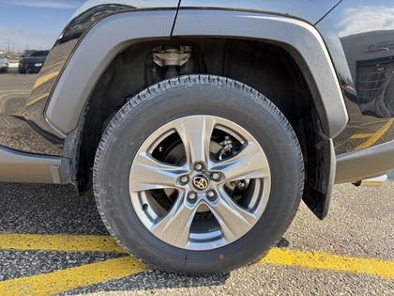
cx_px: 197
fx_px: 296
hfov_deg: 67.3
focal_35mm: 26
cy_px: 148
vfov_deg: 53.1
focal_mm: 5.96
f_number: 1.6
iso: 50
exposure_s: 1/330
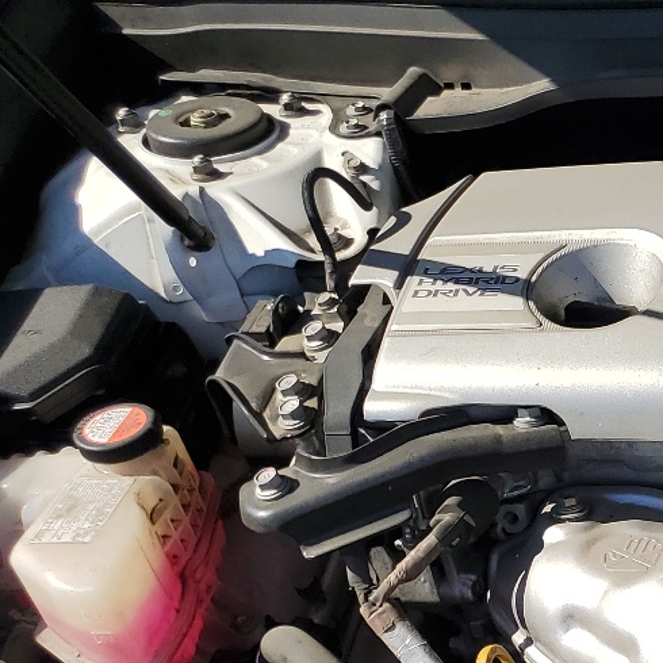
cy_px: 672
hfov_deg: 19.4
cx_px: 1057
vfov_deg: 22.1
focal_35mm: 75
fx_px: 1625
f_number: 1.5
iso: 50
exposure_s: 1/3333
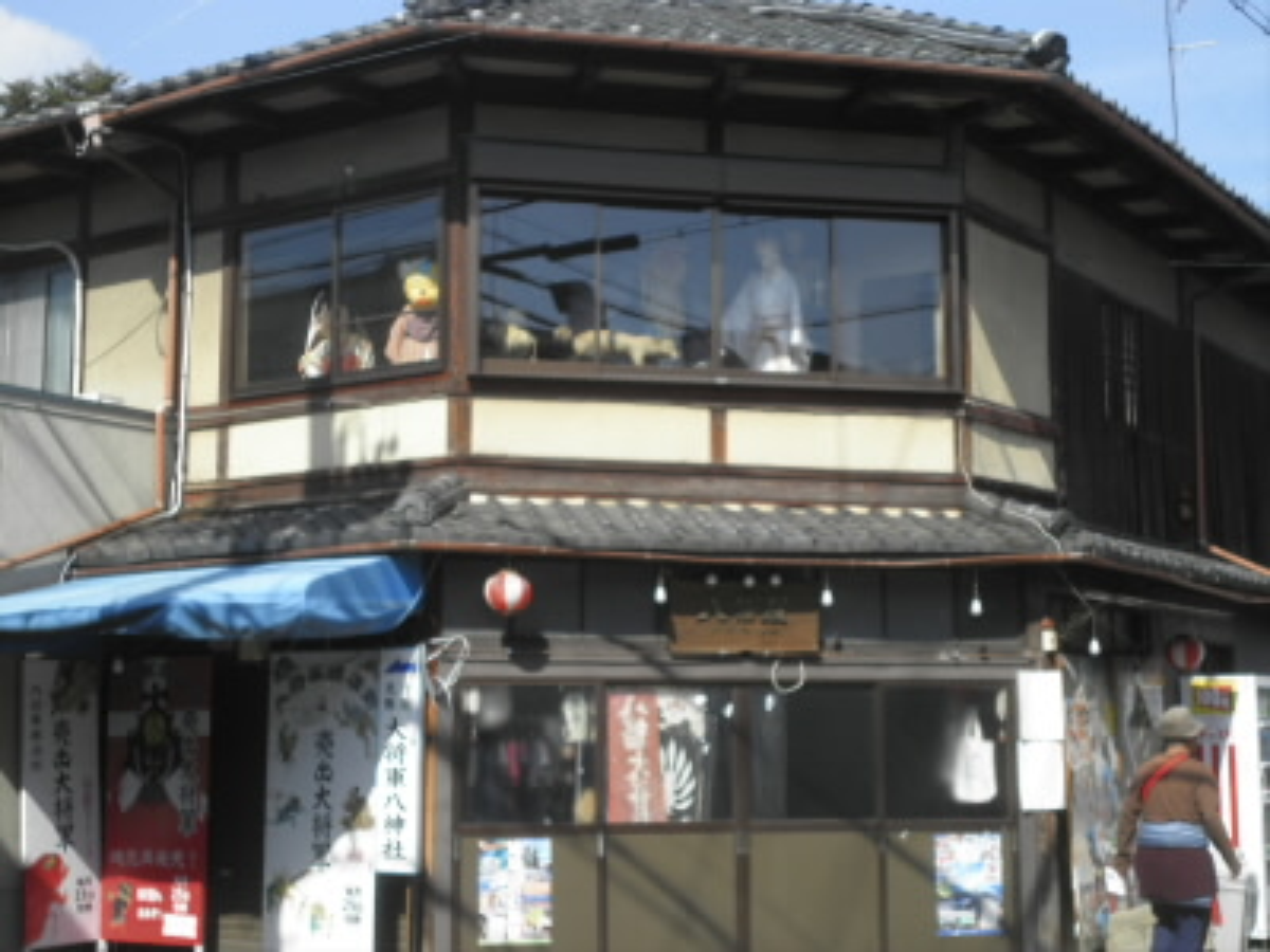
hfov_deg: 35.5
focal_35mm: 54
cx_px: 635
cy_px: 476
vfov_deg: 27.0
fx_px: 1981
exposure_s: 1/320
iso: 64
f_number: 4.8
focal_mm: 9.8
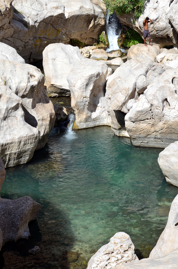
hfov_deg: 16.5
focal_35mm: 82
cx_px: 89
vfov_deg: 24.7
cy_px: 134
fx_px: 615
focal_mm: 55
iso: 100
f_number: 8
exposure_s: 1/250
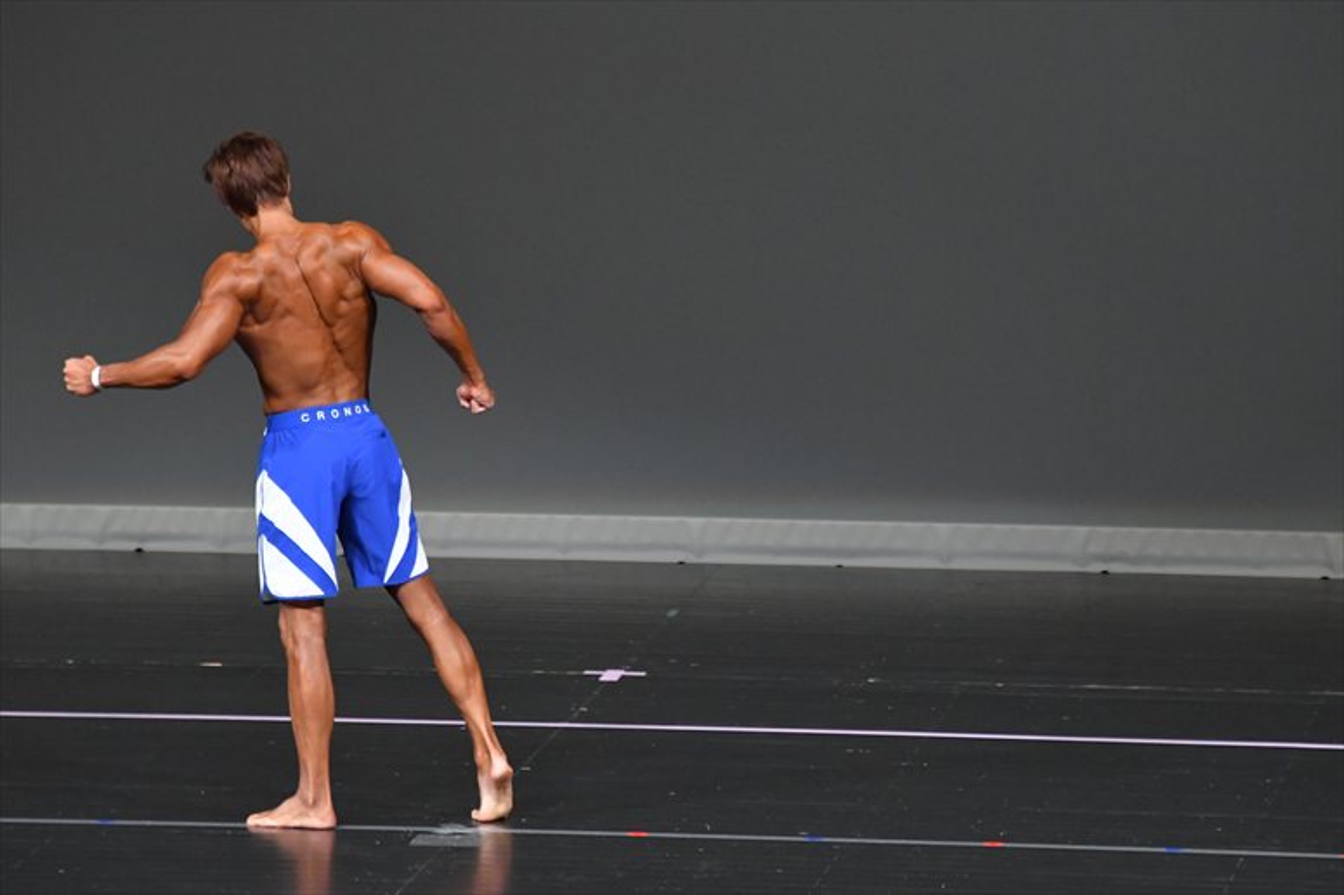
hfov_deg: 6.5
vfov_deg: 4.4
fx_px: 11754
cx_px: 672
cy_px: 448
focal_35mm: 315
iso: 4000
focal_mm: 210
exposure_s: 1/400
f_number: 5.6
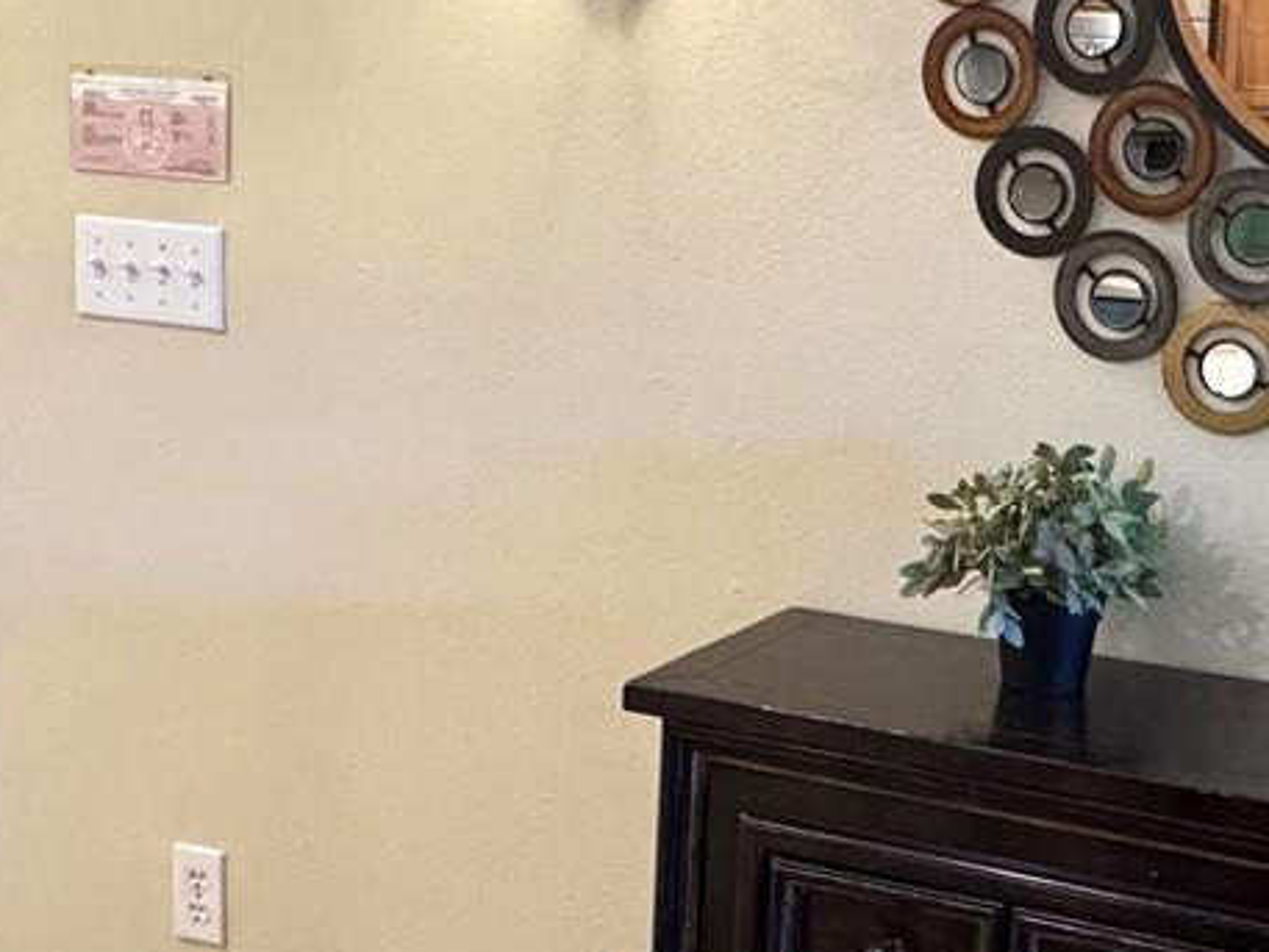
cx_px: 1002
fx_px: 1797
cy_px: 394
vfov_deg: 29.6
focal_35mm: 49
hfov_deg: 37.6
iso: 1000
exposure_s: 1/60
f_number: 2.2
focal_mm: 2.22
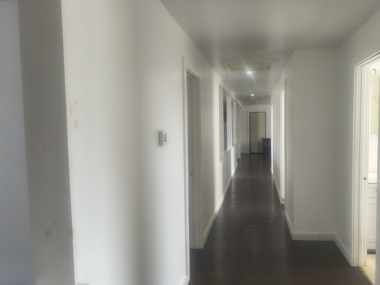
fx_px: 329
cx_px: 222
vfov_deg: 46.8
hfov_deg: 59.6
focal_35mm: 30
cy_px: 149
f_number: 1.7
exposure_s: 1/120
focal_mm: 4.68
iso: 371
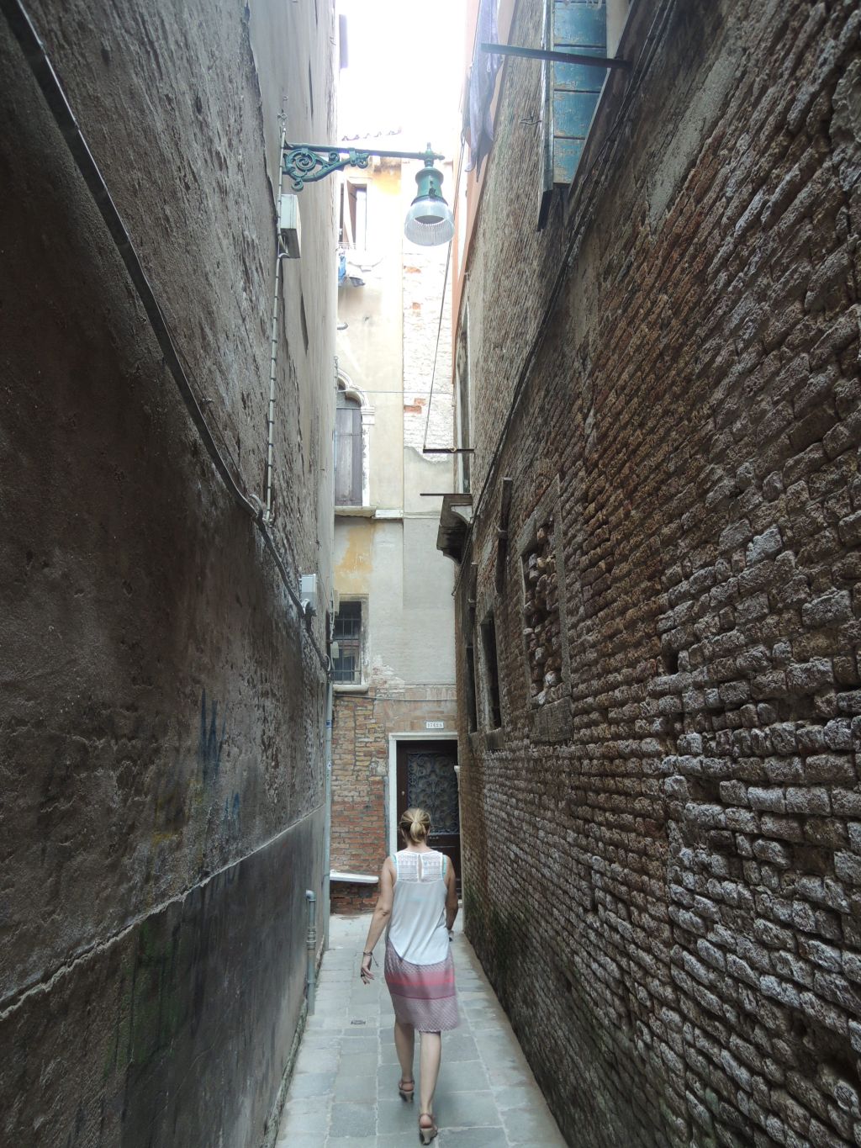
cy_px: 574
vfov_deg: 71.6
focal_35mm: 24
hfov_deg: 56.8
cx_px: 430
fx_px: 796
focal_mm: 4.3
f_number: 2.8
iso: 110
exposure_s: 1/30
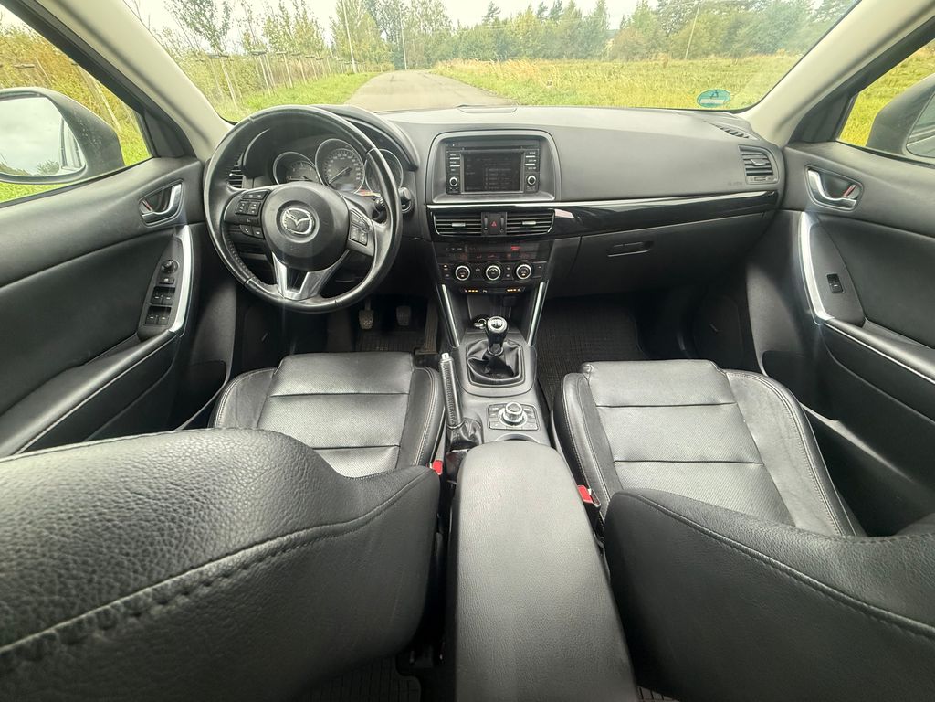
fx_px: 378
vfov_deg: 85.7
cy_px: 351
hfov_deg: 102.1
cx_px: 468
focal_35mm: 14
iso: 320
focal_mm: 2.22
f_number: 2.2
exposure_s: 1/88
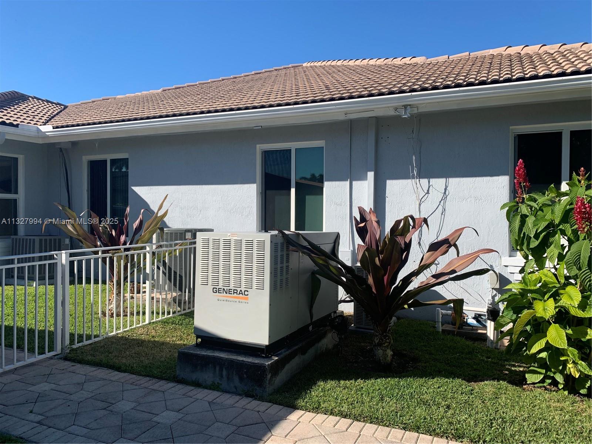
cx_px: 296
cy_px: 222
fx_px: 445
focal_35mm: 26
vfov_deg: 53.1
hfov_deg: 67.3
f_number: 1.8
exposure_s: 1/1812
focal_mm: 4.25
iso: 25
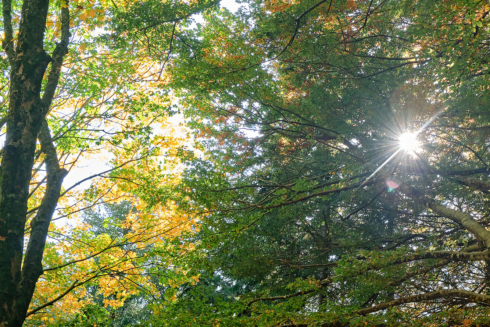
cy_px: 167
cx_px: 401
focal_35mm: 72
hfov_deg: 27.4
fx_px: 980
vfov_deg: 18.9
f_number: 10
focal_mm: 26.5
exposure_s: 1/10
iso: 200
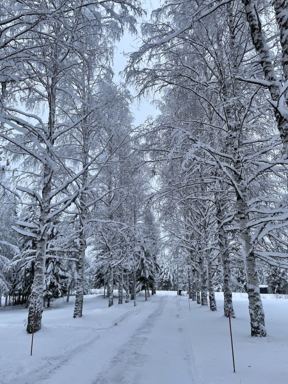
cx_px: 144
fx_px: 288
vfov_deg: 67.3
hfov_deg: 53.1
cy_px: 192
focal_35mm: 26
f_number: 1.6
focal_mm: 4.2
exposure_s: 1/109
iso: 125
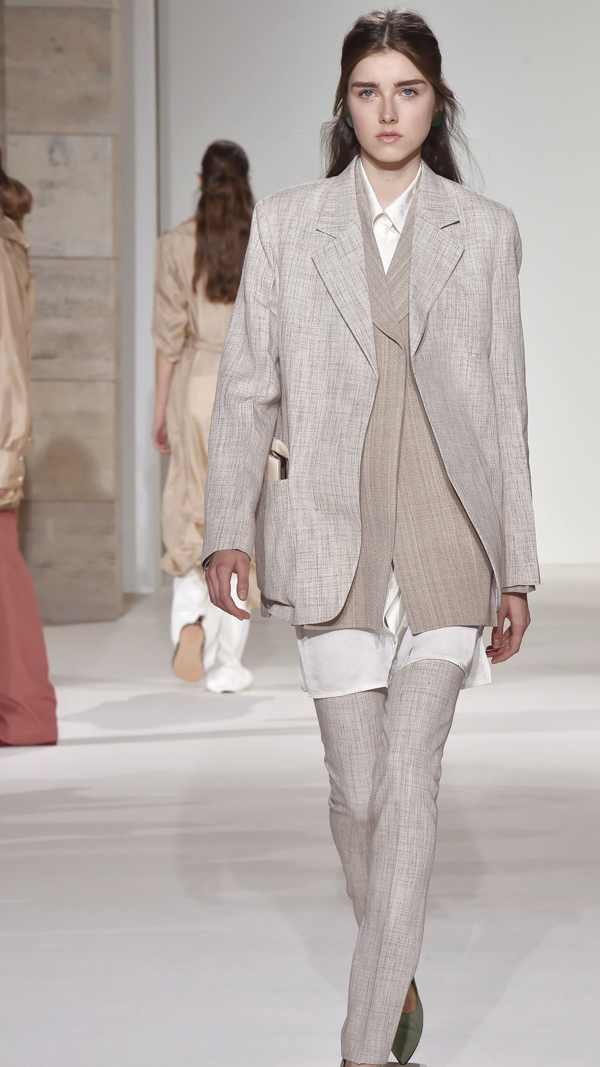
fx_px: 4666
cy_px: 593
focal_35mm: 165
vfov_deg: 13.0
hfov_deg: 7.4
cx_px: 361
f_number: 11
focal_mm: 135
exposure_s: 1/500
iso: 1000
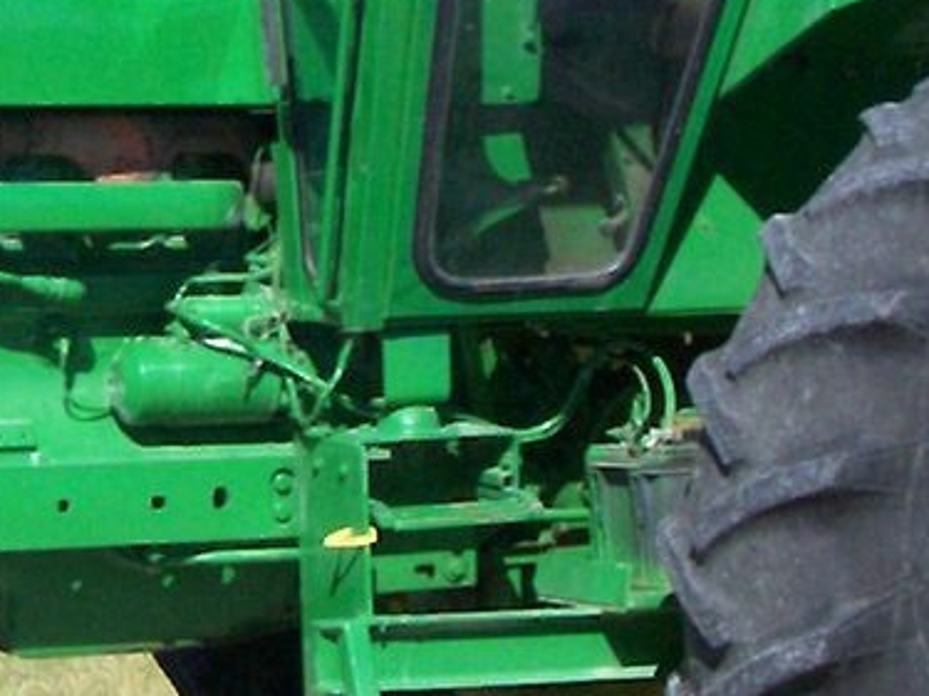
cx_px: -17
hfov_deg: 12.9
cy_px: 2
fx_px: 4051
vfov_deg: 9.8
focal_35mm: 151
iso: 80
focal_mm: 5.6
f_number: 5.1
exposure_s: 1/451
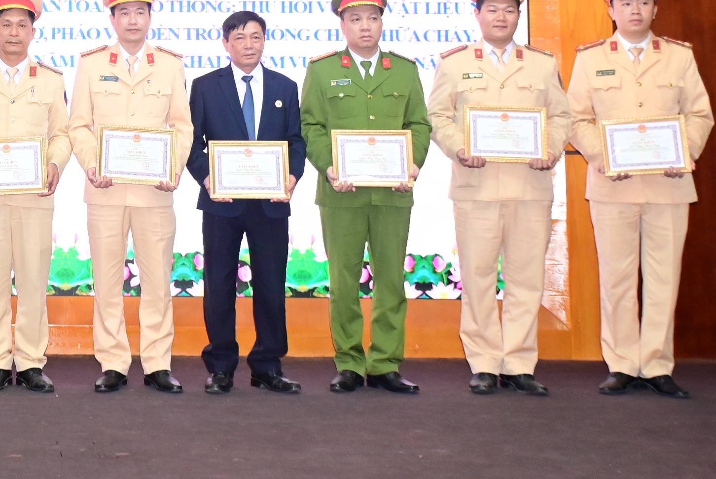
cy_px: 64
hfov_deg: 26.3
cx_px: 16
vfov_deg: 18.5
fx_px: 1453
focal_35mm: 73
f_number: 3.8
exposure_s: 1/200
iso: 2000
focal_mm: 24
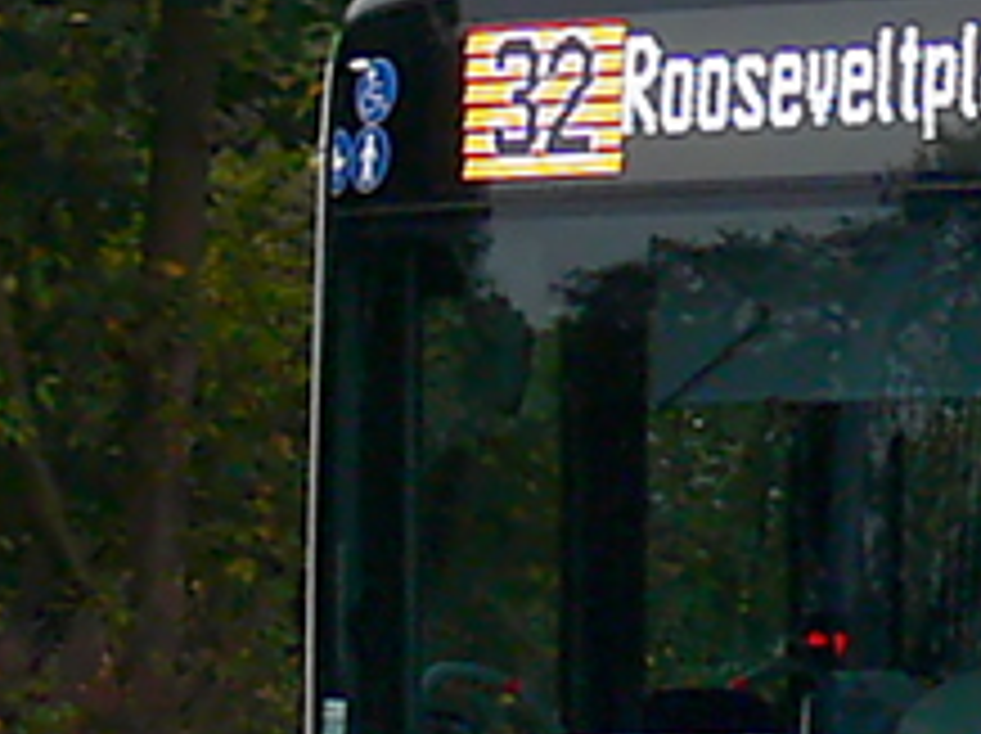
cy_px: -92
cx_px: 1566
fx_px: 5464
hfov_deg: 9.9
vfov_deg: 7.6
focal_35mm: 193
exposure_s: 1/160
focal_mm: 7.4
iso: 80
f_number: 3.6
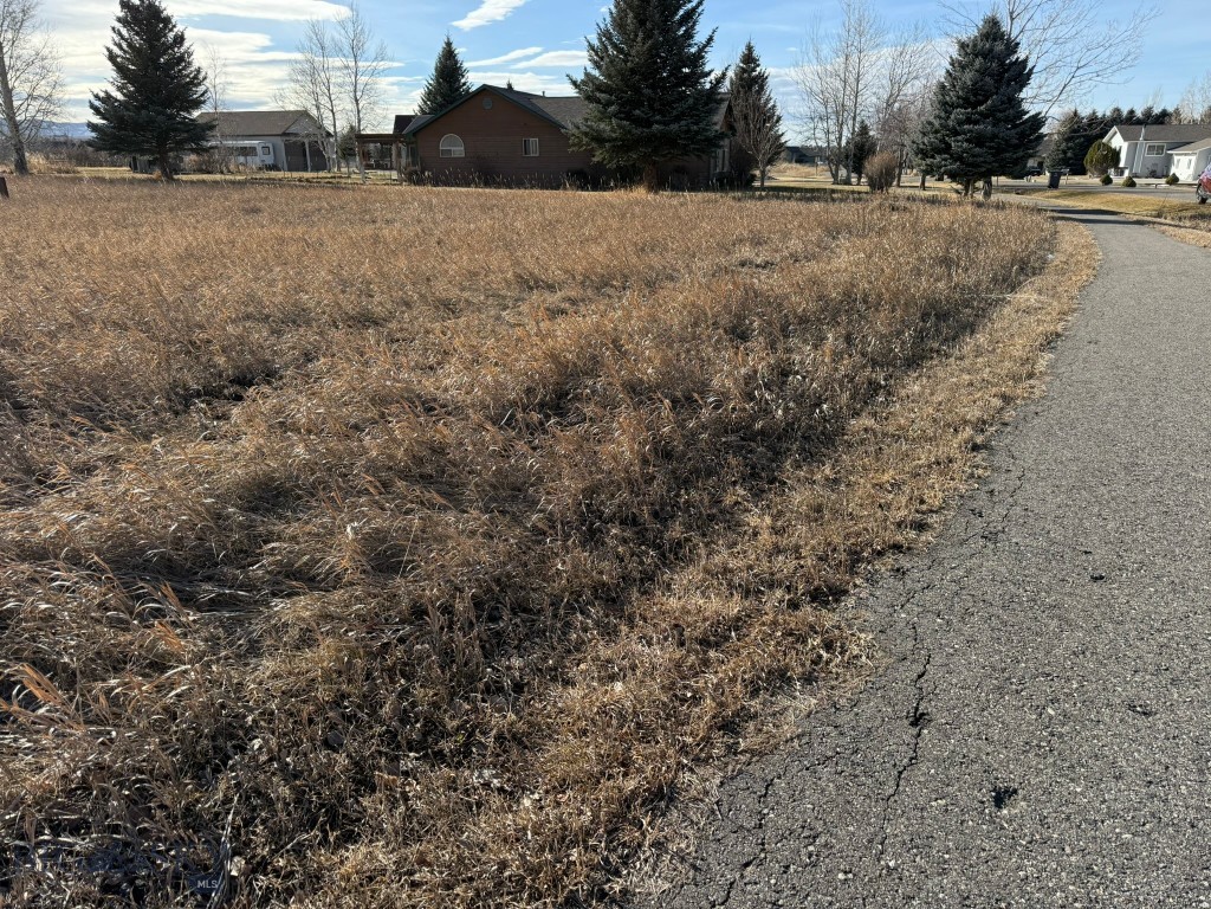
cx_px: 606
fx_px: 840
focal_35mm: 24
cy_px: 454
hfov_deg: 71.6
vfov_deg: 56.8
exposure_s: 1/3584
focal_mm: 6.76
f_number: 1.78
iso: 100
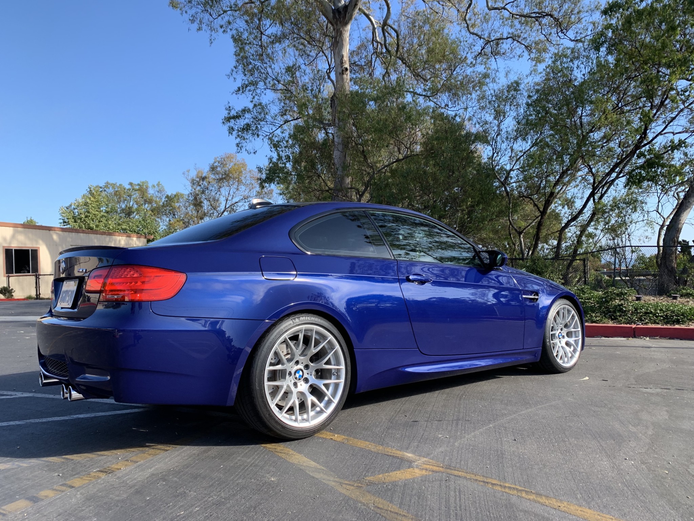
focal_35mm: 26
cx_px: 347
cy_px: 260
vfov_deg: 53.1
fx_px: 521
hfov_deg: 67.3
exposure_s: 1/754
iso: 25
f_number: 1.8
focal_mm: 4.25
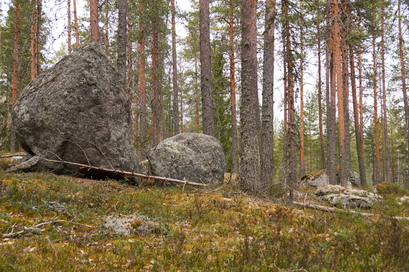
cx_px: 204
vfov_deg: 25.7
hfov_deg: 37.9
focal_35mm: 52
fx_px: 596
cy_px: 136
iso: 400
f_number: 6.3
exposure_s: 1/320
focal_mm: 35
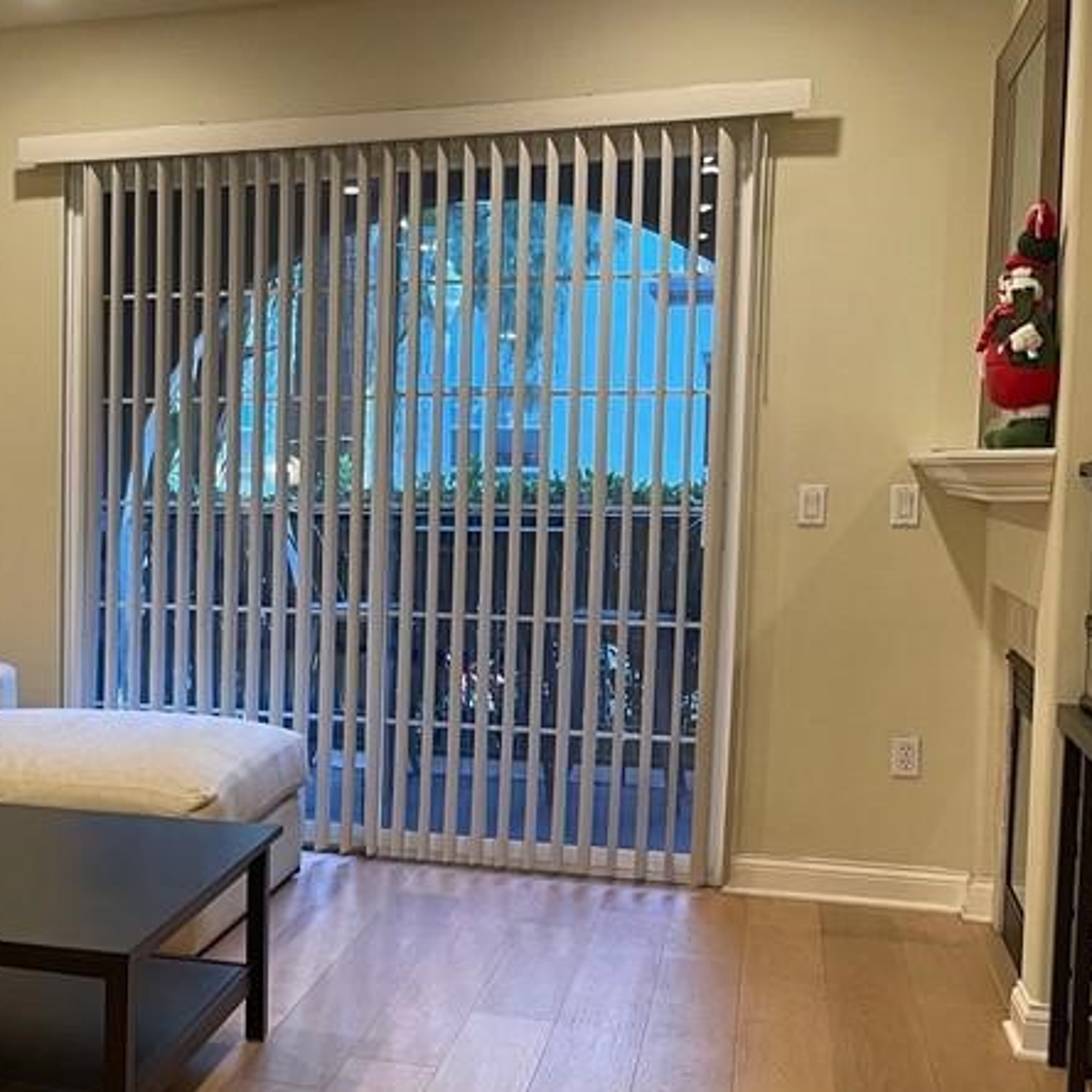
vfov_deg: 32.2
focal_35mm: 53
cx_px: -37
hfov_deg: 29.7
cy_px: 610
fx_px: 1892
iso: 100
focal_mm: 5.1
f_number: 1.6
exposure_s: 1/60
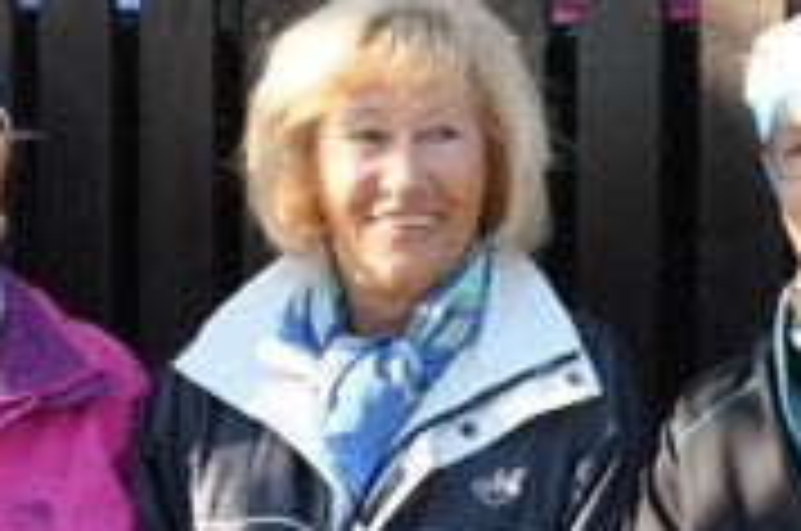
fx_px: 4597
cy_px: 126
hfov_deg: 9.7
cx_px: -328
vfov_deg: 6.6
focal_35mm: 207
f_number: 6.3
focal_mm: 24
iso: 200
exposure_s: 1/160
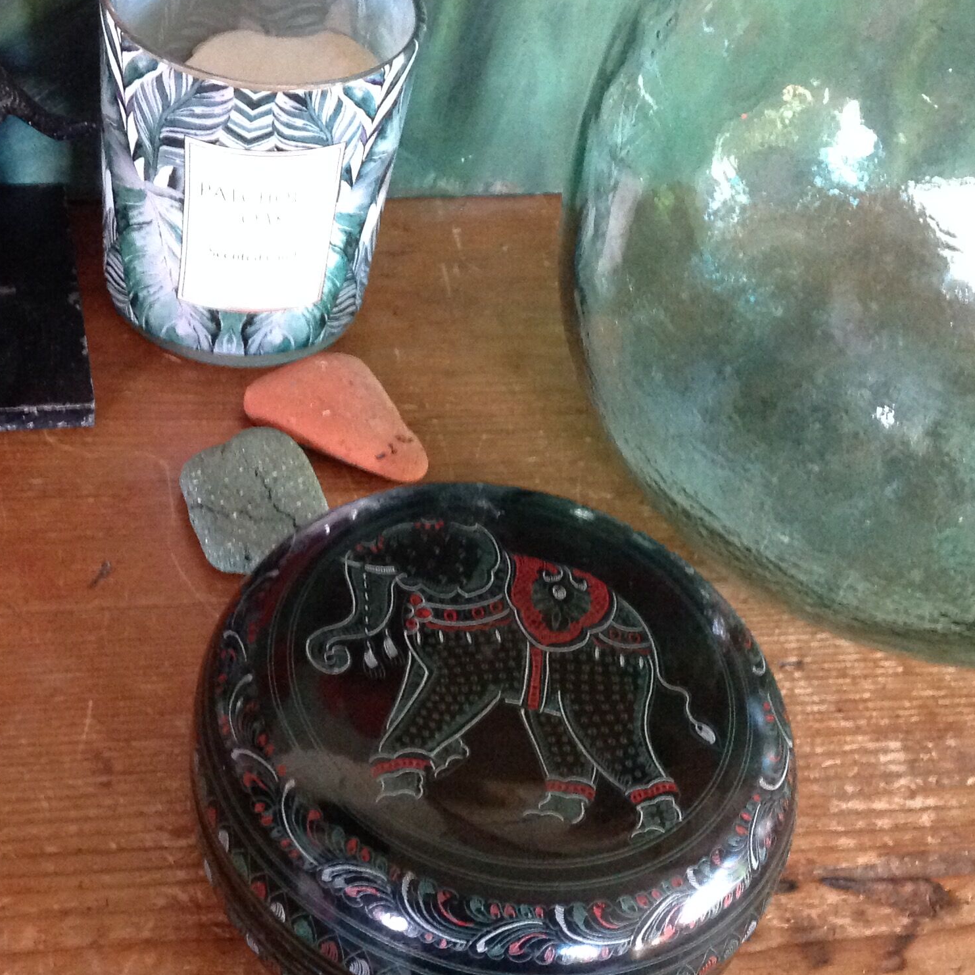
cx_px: 286
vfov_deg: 31.6
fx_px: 1721
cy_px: 471
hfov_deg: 31.3
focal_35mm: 54
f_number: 2.4
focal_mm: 4.28
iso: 500
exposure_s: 1/15
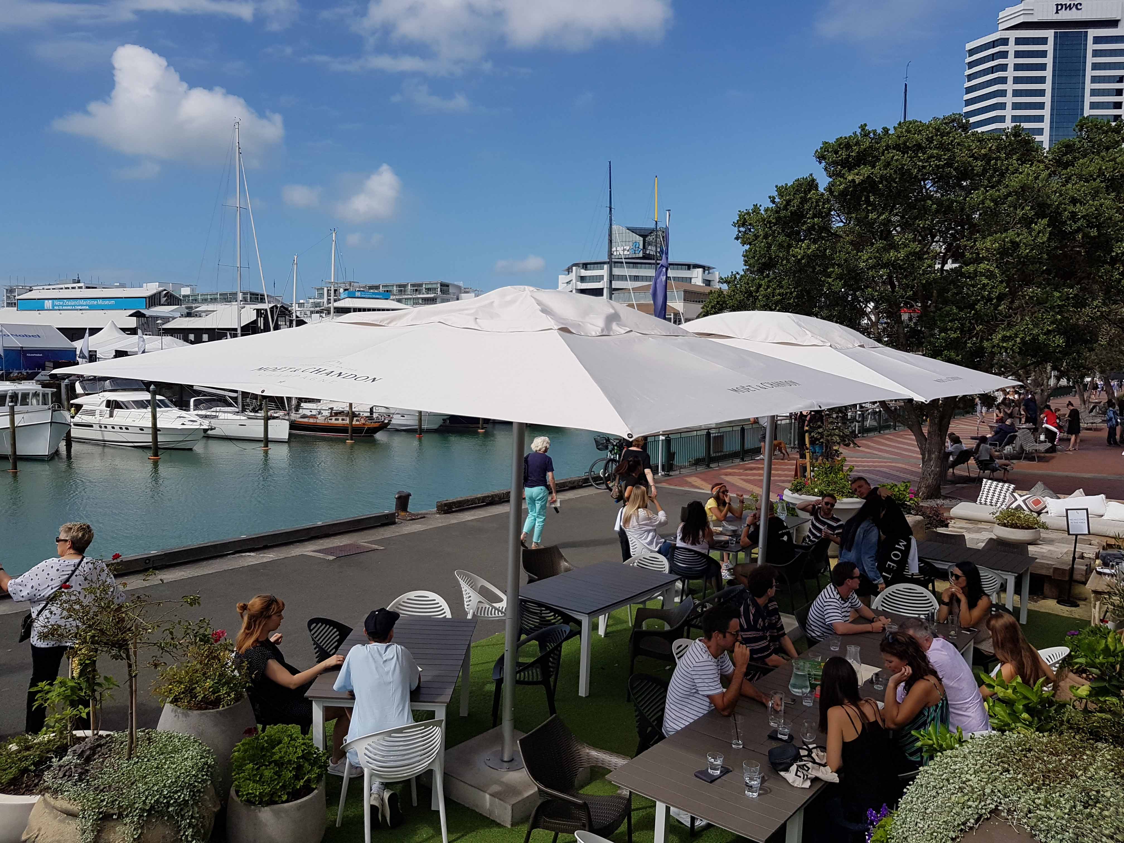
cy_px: 422
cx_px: 562
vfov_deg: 53.1
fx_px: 844
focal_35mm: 26
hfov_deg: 67.3
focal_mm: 4.2
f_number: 1.7
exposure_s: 1/3584
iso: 40
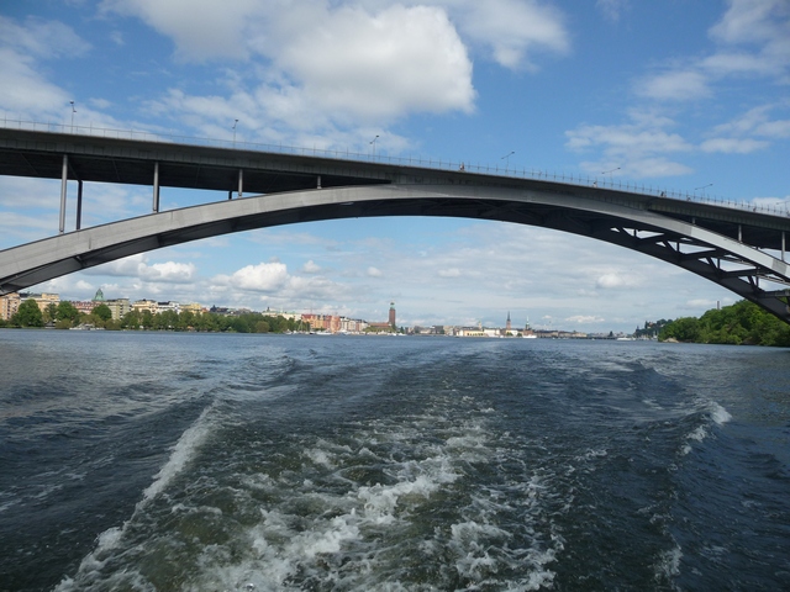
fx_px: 639
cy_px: 296
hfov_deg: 63.4
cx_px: 395
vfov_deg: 49.7
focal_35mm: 28
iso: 100
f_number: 8
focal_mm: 4.7
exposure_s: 1/320
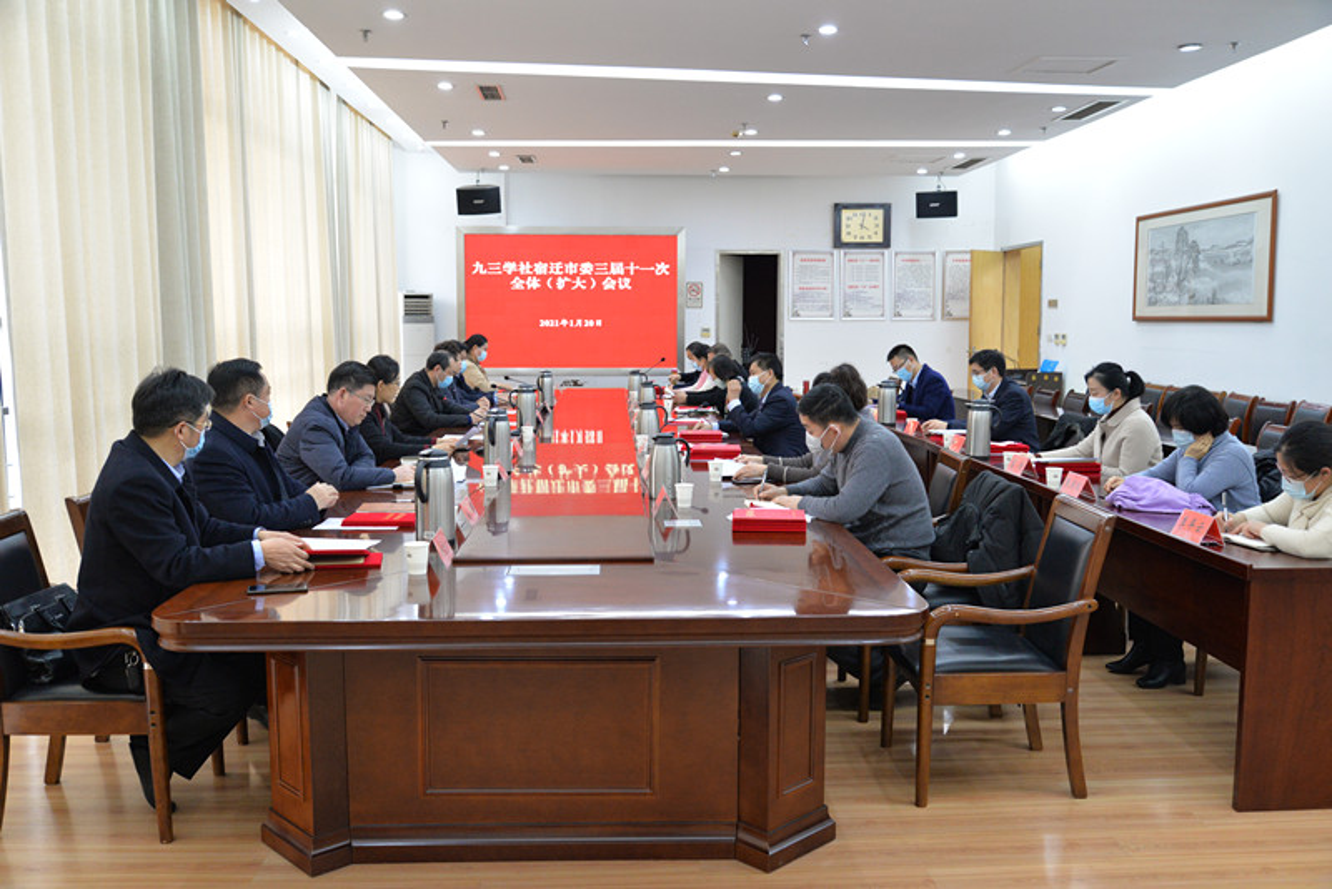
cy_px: 444
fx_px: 1184
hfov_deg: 58.7
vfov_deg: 41.1
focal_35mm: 32
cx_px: 666
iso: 2200
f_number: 5
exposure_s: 1/125
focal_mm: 32
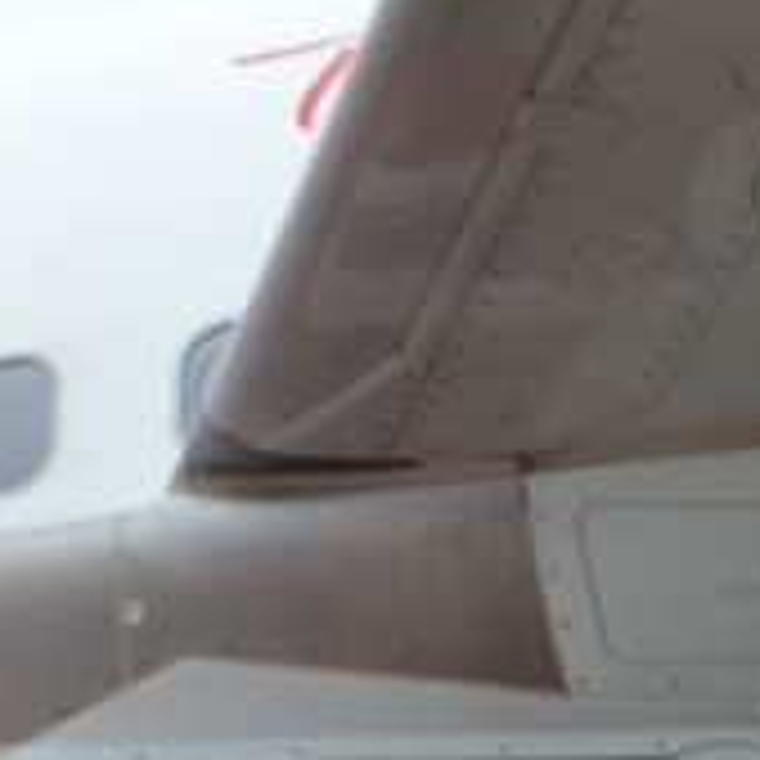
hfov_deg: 8.4
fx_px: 4968
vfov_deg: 8.5
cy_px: 1241
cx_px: -706
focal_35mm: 200
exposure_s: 1/125
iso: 250
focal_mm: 22
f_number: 5.6
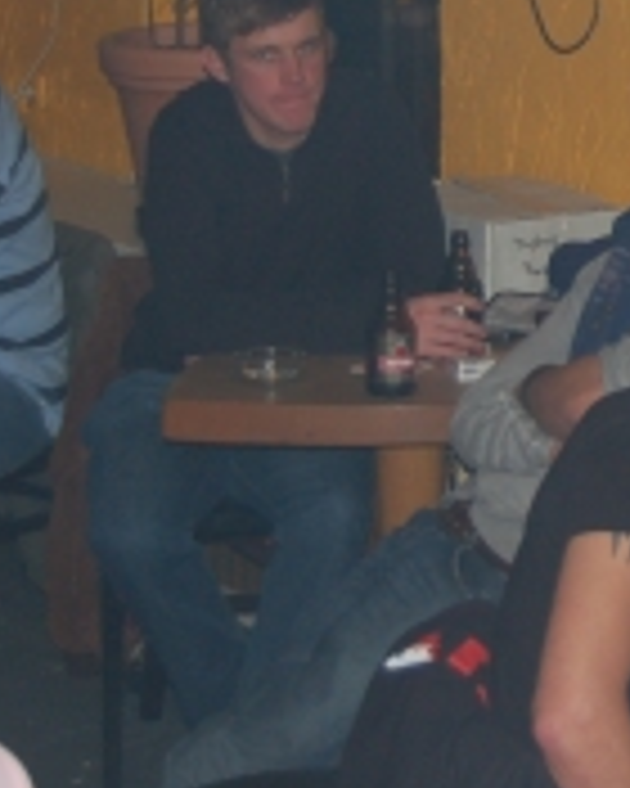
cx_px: 986
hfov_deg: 9.6
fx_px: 3613
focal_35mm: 155
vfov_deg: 12.3
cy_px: -23
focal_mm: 32
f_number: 4.5
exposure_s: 1/60
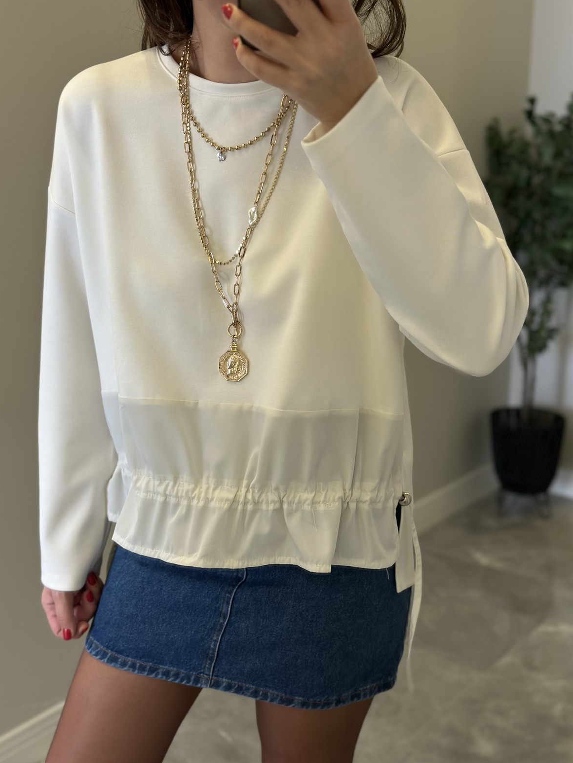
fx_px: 1081
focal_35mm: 49
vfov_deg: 38.9
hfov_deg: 29.7
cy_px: 384
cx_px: 281
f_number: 1.78
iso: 100
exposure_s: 1/100
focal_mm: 6.86
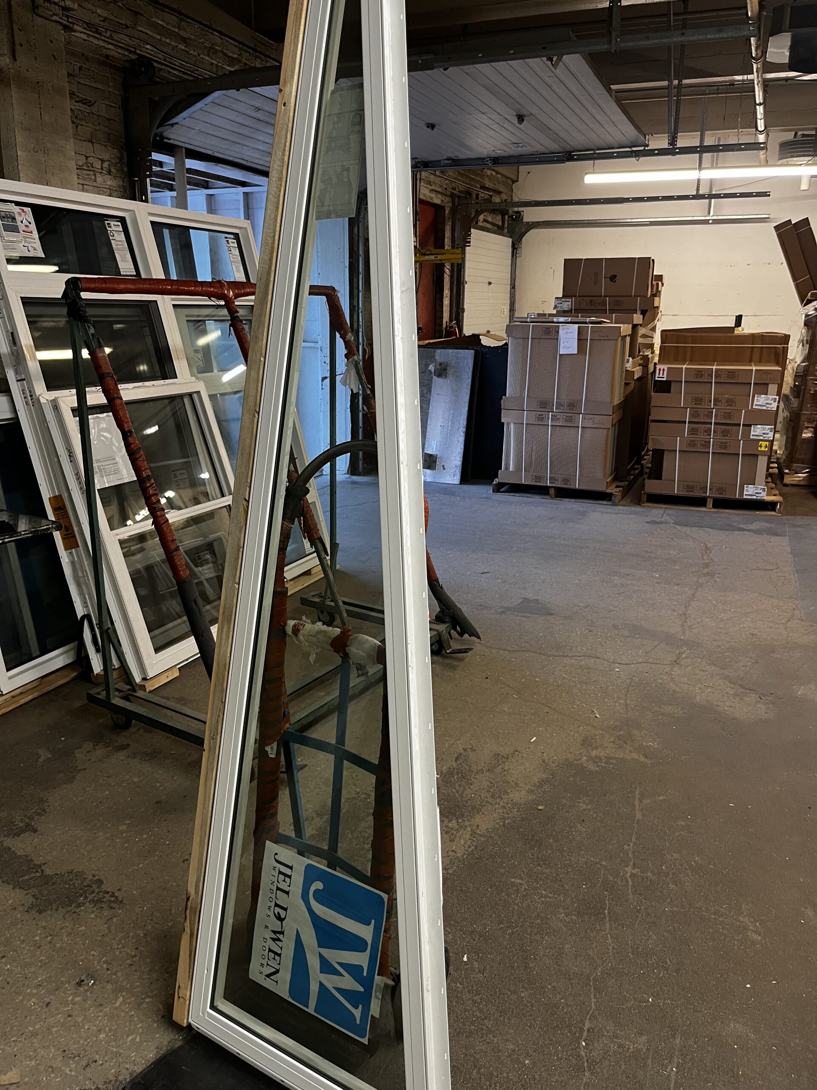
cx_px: 408
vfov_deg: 67.3
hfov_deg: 53.1
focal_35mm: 26
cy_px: 545
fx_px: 818
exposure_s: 1/61
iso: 125
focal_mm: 5.1
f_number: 1.6
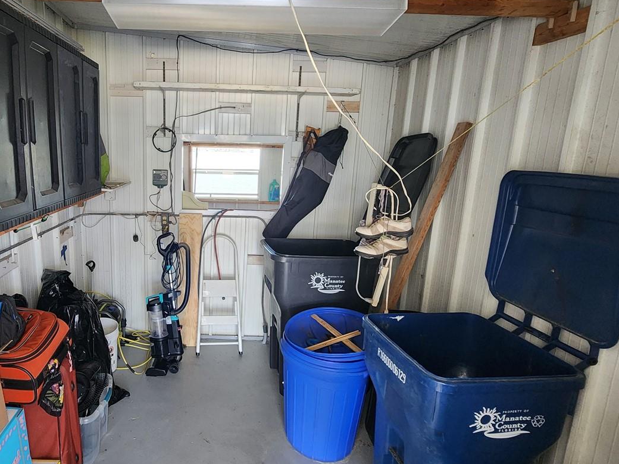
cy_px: 227
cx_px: 209
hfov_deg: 79.2
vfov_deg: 66.0
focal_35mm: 20
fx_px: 358
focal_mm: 2.2
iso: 400
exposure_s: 1/60
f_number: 2.2
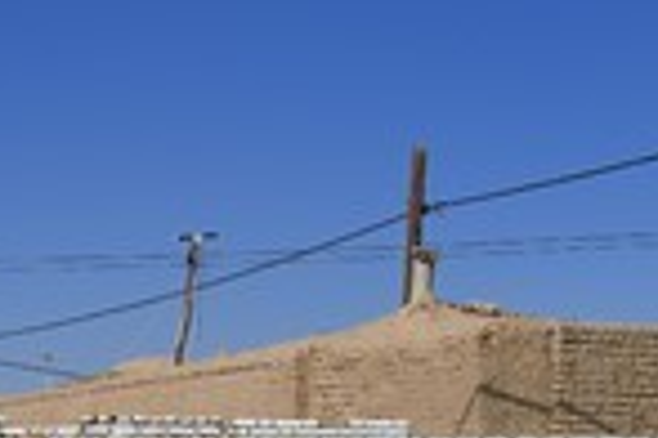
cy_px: 608
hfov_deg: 15.7
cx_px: 103
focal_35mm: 129
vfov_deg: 10.4
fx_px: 2358
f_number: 9
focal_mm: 45
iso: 200
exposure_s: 1/800
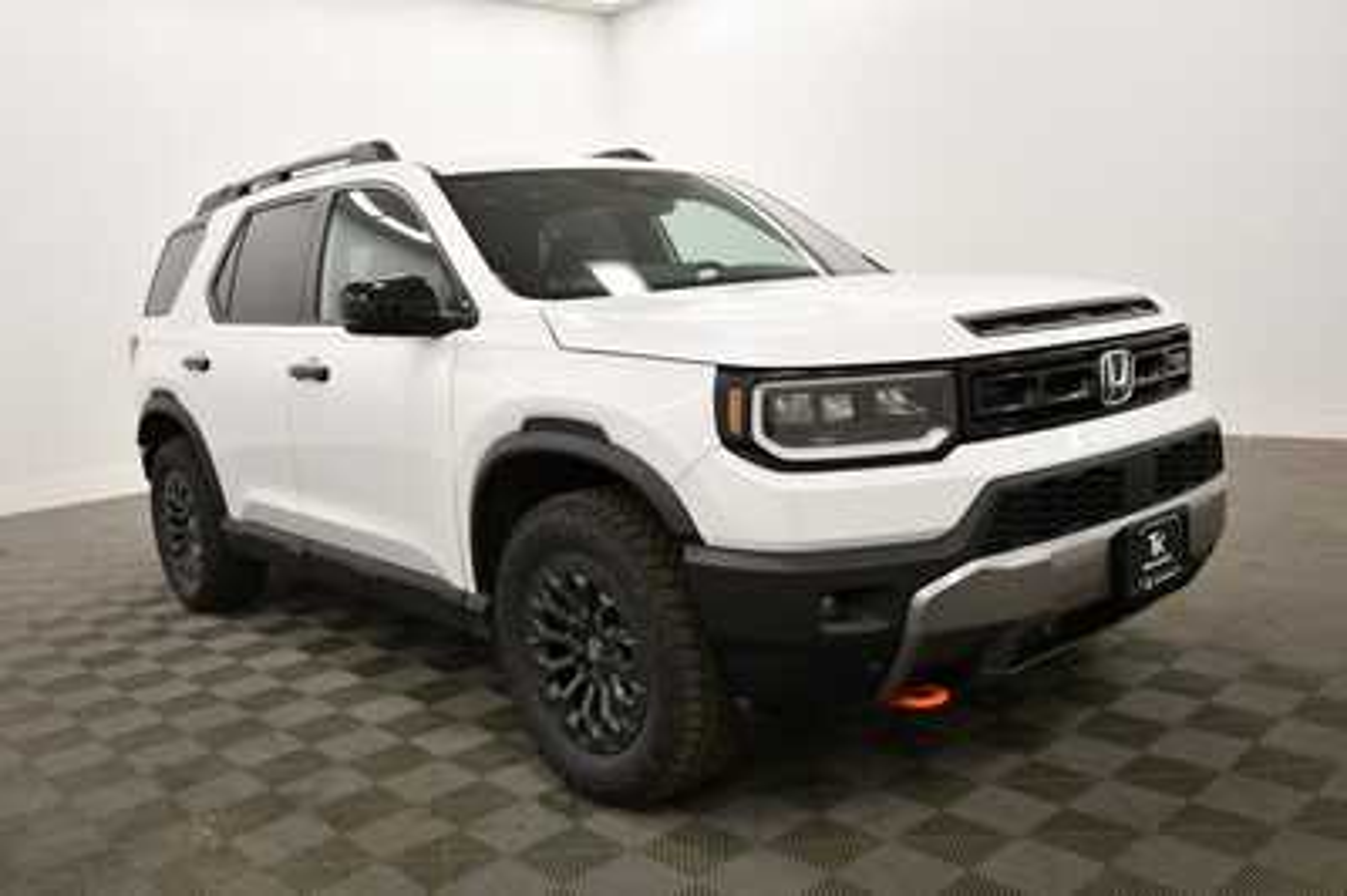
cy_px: 448
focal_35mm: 30
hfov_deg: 62.0
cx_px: 674
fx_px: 1122
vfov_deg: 43.5
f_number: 5.6
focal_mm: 20
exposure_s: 1/125
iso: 800
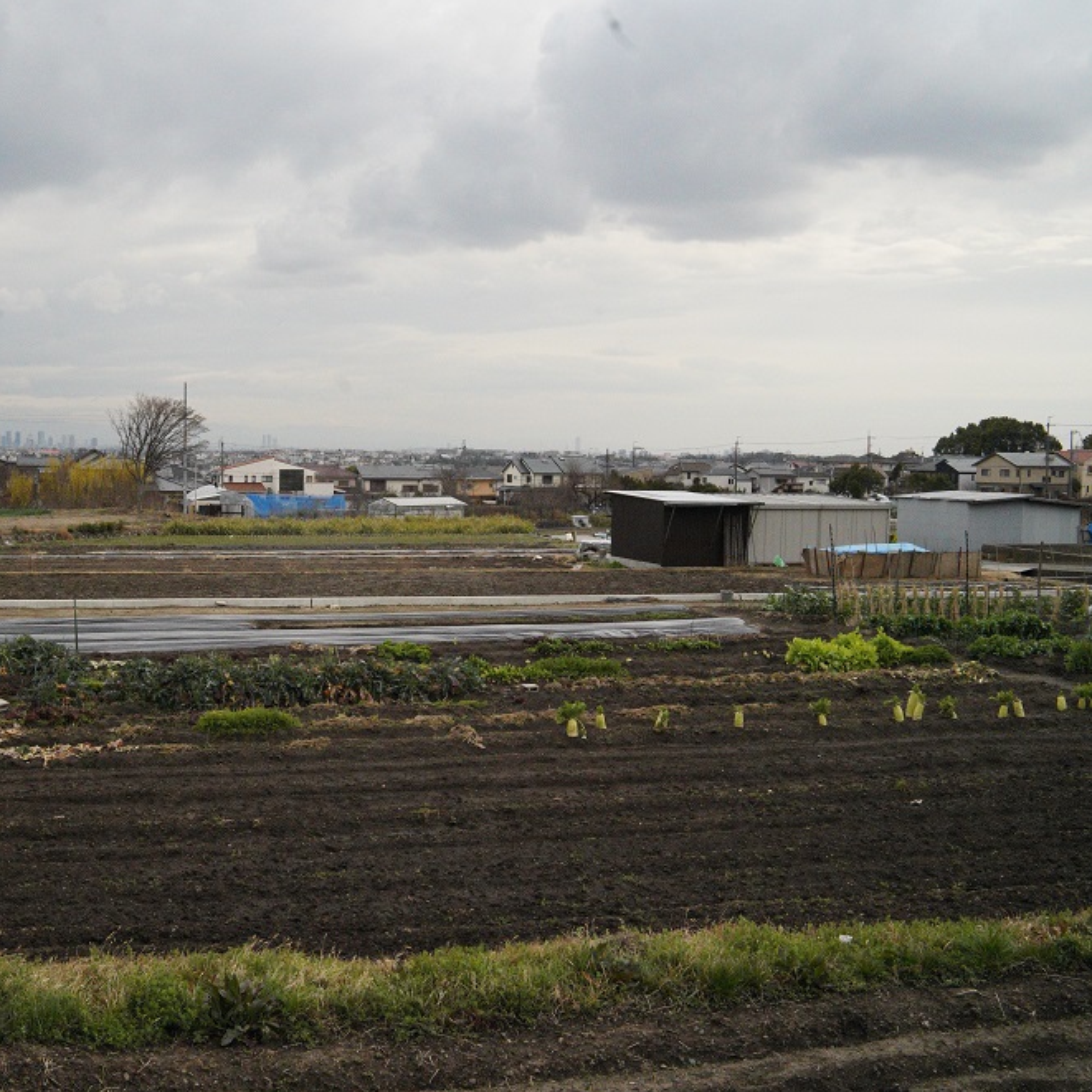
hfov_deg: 36.6
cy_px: 548
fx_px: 1606
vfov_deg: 37.6
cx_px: 269
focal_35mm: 45
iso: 10000
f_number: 11
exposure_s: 1/4000
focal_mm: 35
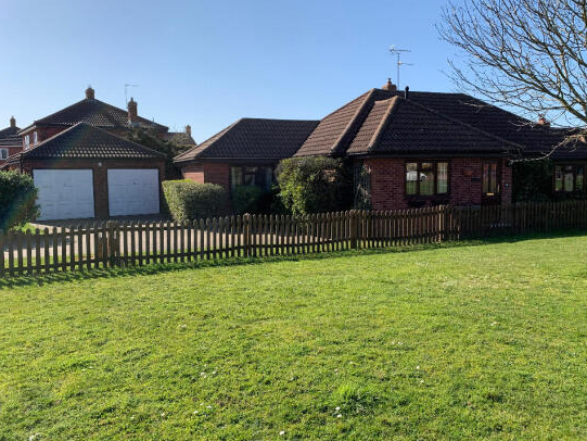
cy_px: 221
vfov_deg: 49.8
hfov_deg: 63.4
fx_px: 475
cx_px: 302
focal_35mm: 28
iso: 25
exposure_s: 1/1779
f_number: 1.8
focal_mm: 4.25
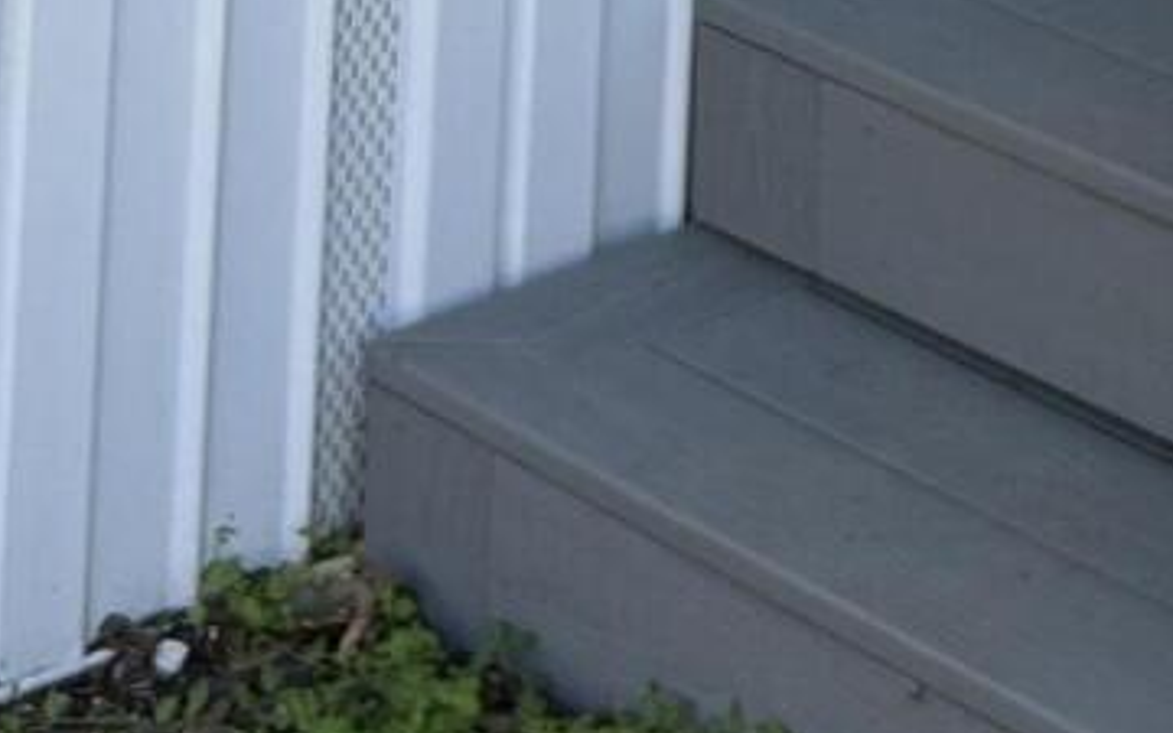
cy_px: -2033
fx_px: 4891
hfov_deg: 13.5
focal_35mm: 153
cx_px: 1140
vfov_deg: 6.9
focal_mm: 5.7
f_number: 1.5
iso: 50
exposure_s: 1/650
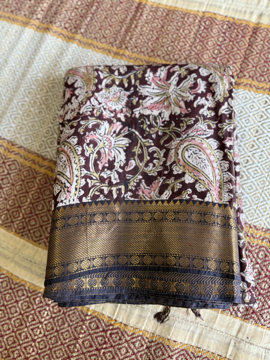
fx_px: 250
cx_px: 135
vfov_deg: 71.6
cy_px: 180
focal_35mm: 24
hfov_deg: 56.8
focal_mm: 6.76
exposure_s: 1/100
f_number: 1.78
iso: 200
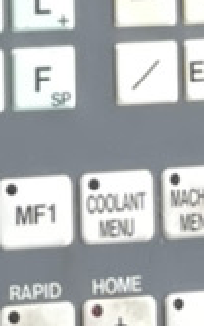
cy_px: -538
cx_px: -347
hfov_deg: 6.2
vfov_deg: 9.1
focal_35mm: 199
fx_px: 1767
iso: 50
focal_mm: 5.1
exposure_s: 1/120
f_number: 1.6
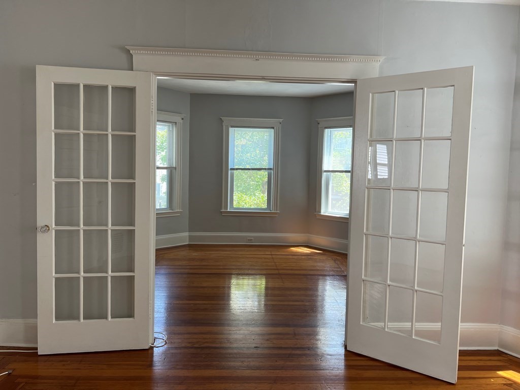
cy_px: 195
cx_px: 260
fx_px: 391
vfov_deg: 53.1
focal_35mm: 26
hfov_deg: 67.3
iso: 64
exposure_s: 1/124
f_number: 1.5
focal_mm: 5.7
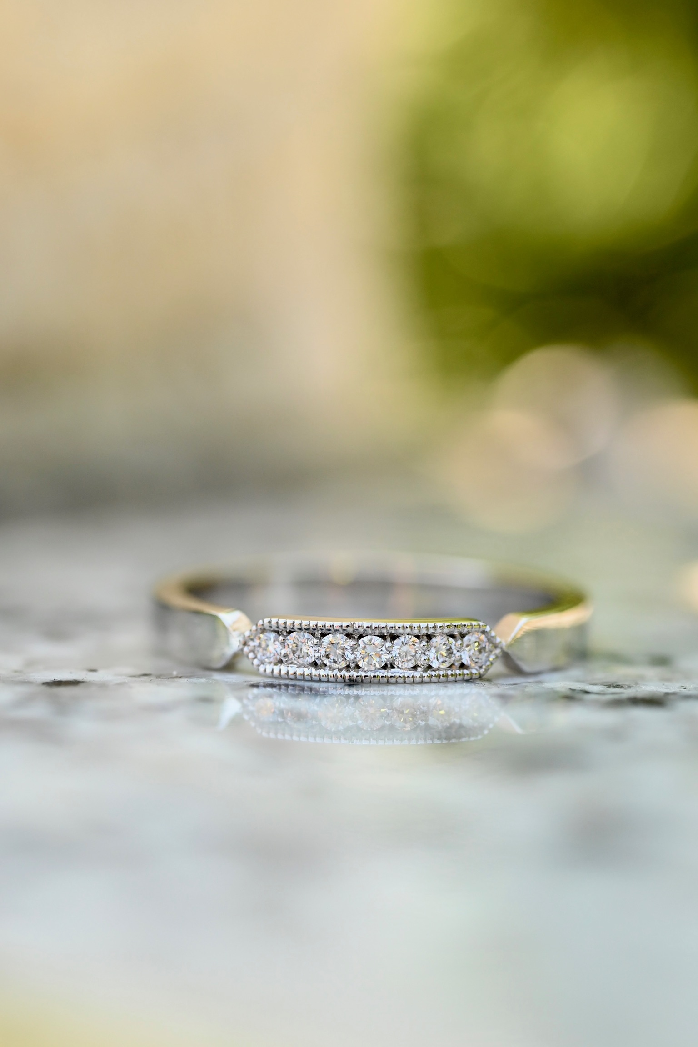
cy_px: 524
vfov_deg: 27.0
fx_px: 2181
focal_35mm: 75
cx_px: 349
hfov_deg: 18.2
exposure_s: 1/640
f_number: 6.3
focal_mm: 50
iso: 800
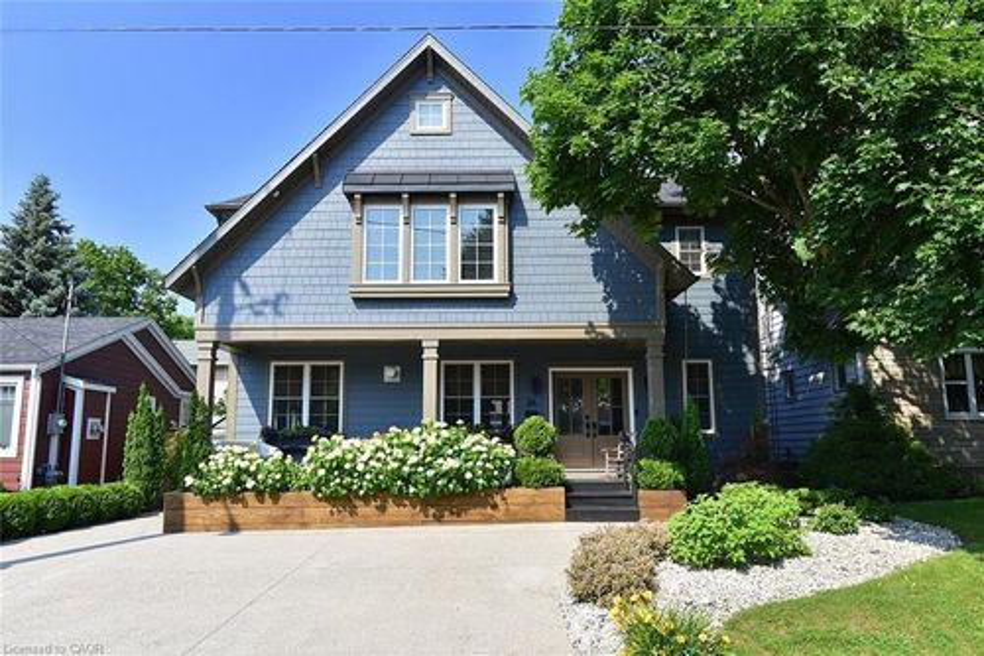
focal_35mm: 23
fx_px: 628
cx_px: 492
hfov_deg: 76.1
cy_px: 328
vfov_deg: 55.1
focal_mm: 23
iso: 250
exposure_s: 1/320
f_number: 9
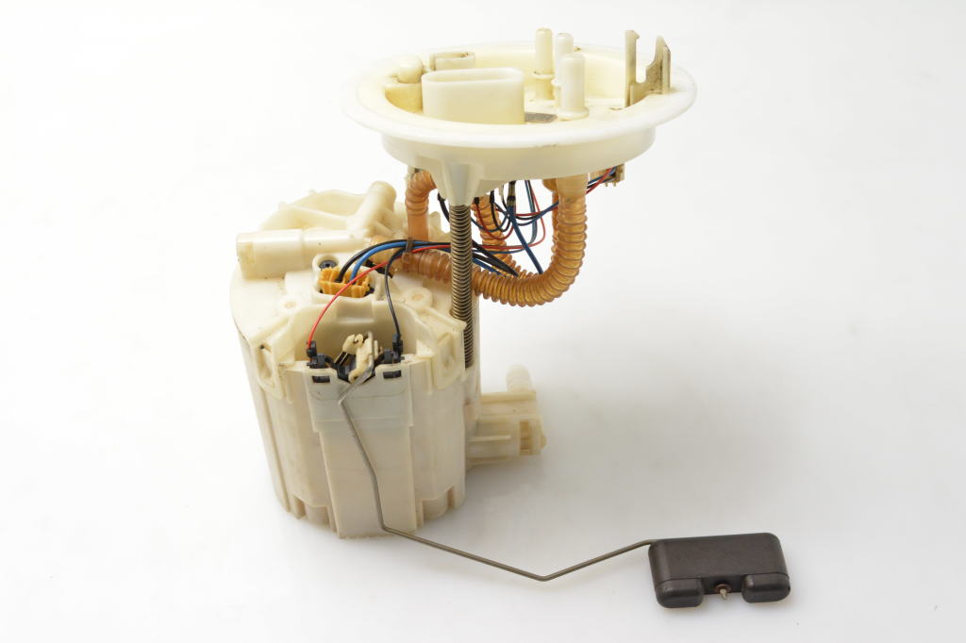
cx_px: 483
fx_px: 1368
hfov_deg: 38.9
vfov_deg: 26.5
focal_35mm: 51
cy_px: 322
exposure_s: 1/200
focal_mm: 34
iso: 2000
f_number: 7.1
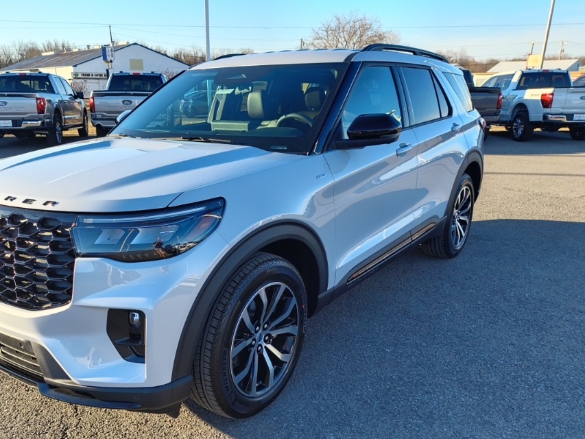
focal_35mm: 30
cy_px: 263
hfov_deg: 59.5
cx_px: 235
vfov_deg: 46.6
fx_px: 507
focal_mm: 4.68
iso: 100
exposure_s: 1/354
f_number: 1.7
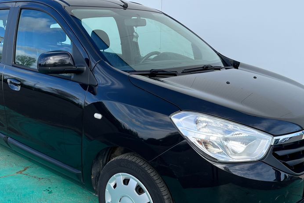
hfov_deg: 48.4
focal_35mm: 40
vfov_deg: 33.4
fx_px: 338
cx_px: 137
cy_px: 117
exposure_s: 1/1647
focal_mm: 5.1
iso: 50
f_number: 1.6
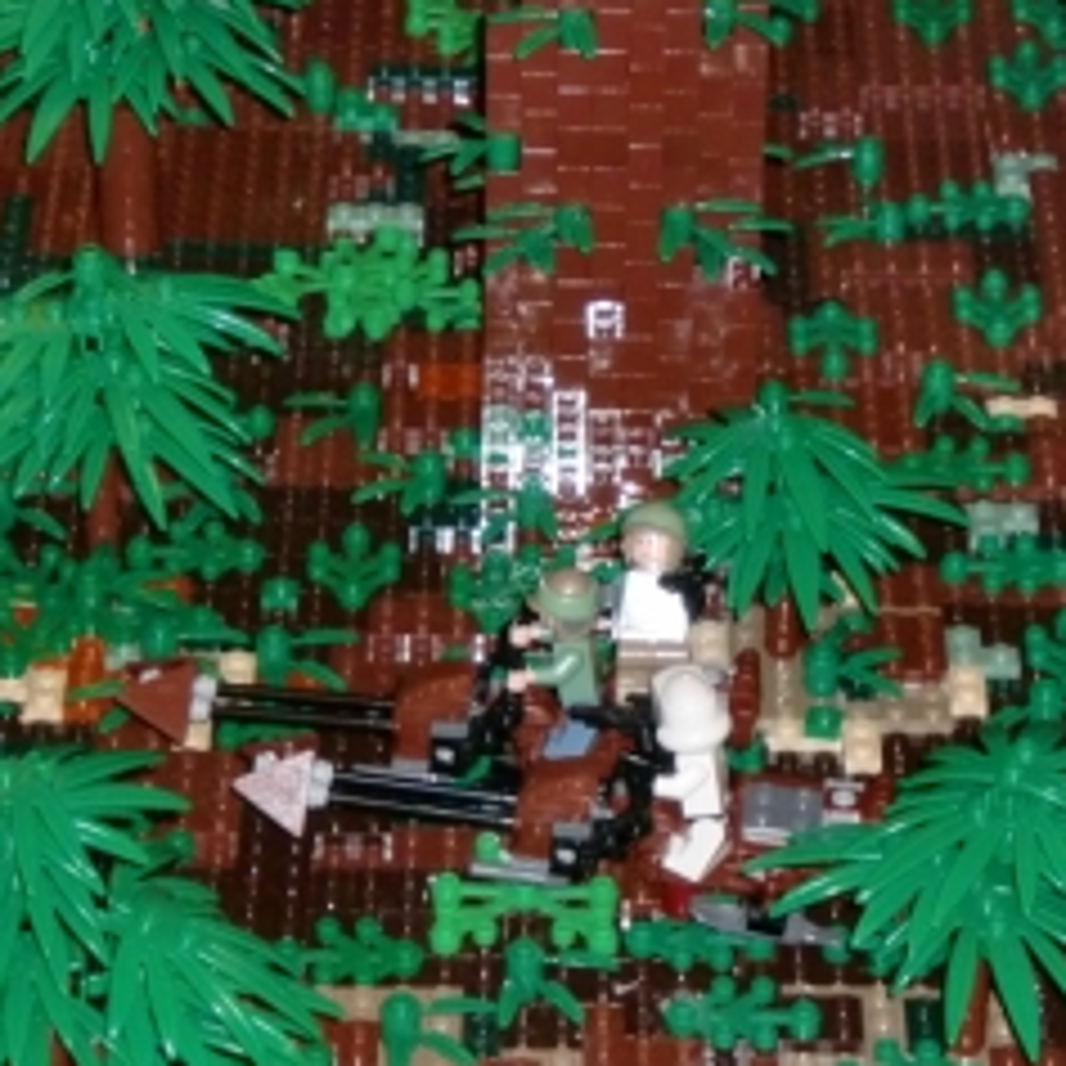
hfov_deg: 9.9
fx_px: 6167
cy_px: 553
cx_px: 580
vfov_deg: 9.9
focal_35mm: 177
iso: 400
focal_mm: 18.9
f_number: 5.9
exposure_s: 1/40
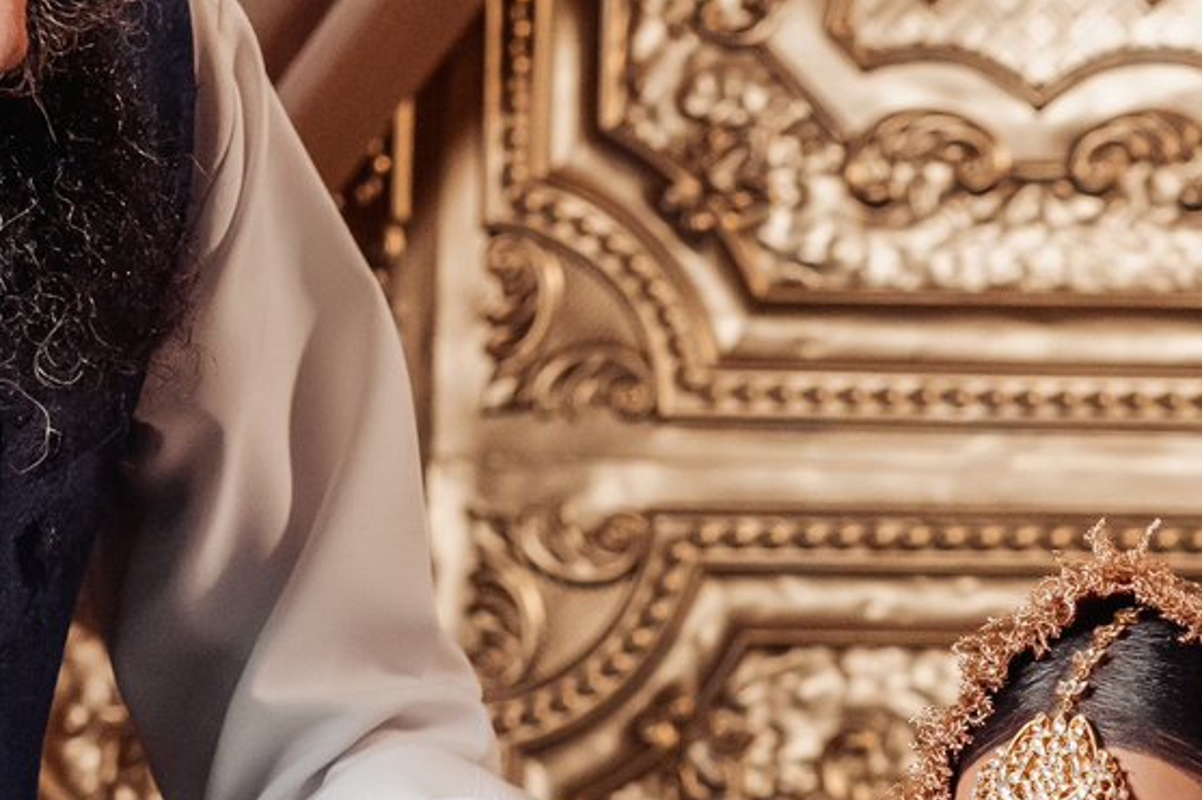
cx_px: 1495
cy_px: 1181
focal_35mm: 230
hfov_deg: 8.8
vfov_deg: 5.9
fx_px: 7677
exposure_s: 1/200
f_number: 2.8
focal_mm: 50
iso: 1600
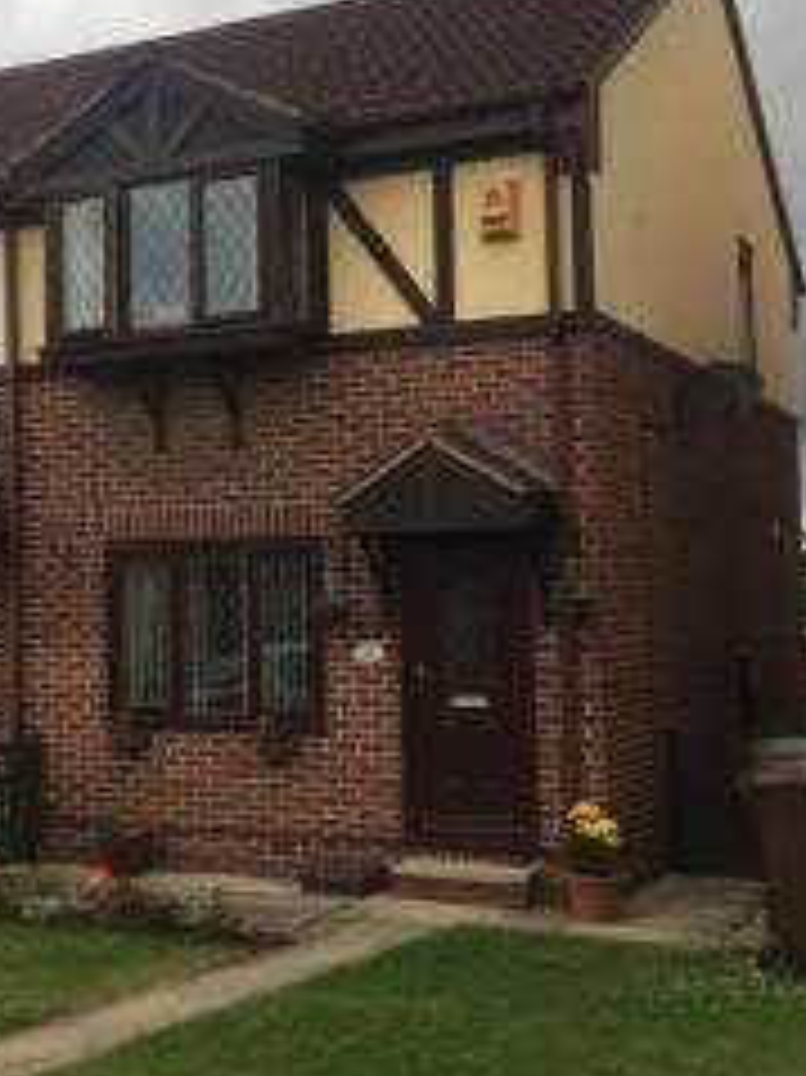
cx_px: 131
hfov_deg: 26.8
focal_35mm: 53
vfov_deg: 36.2
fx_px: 1647
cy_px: 493
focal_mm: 4.15
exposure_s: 1/338
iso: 32
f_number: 2.2
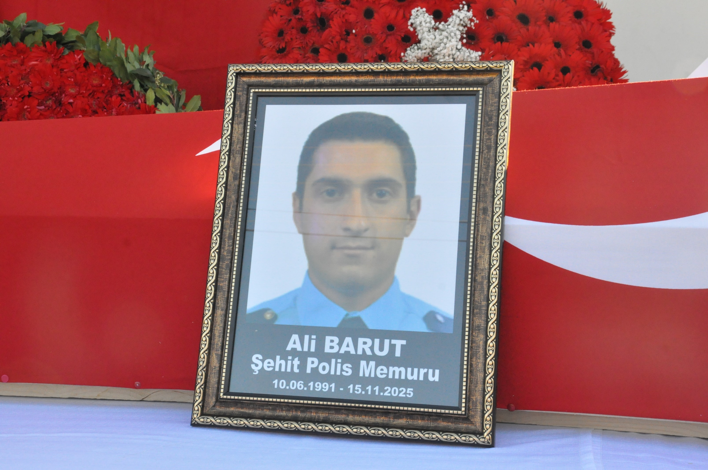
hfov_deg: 35.1
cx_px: 354
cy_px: 235
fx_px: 1120
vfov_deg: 23.7
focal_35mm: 57
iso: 3200
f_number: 11
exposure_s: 1/500
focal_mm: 38
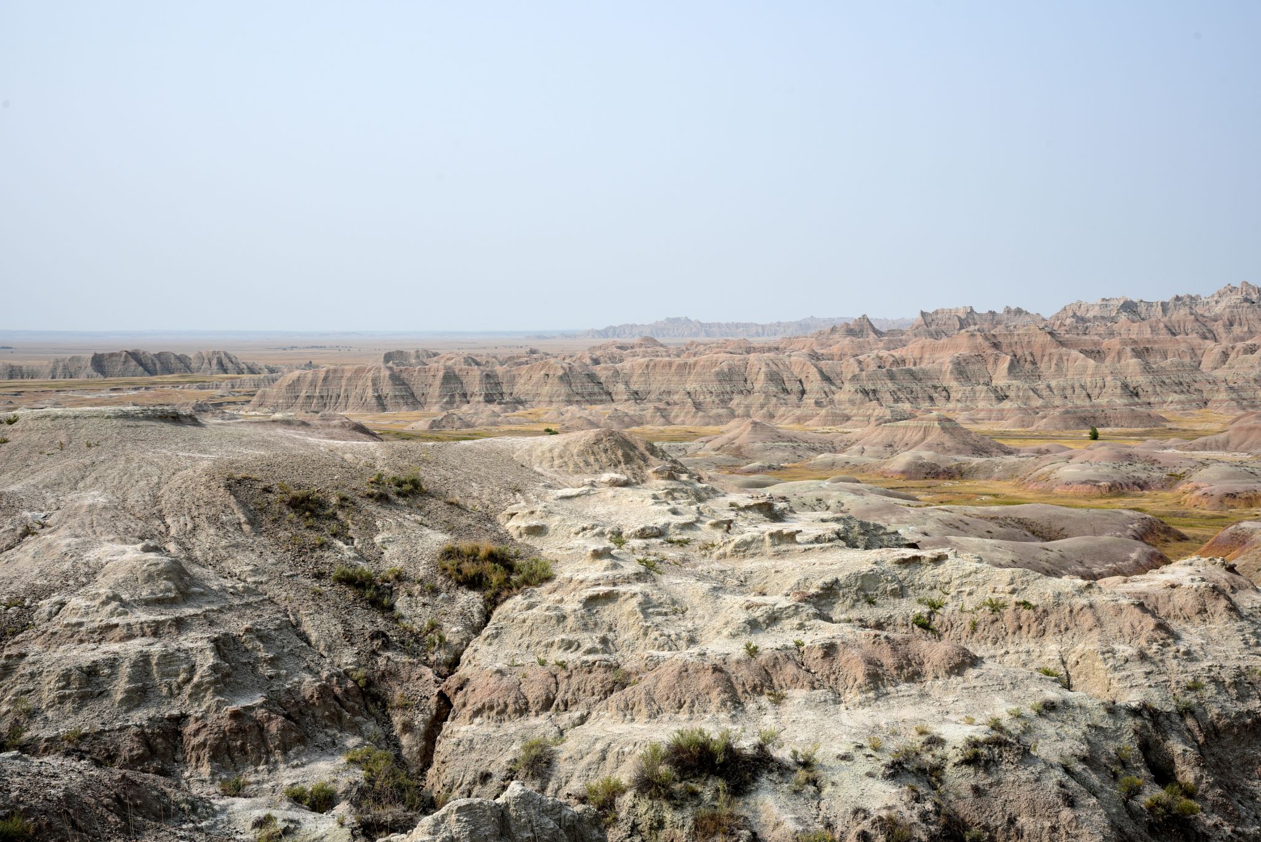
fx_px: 1612
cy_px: 421
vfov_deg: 29.3
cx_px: 630
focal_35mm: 46
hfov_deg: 42.7
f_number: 9
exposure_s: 1/200
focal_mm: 46
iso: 125
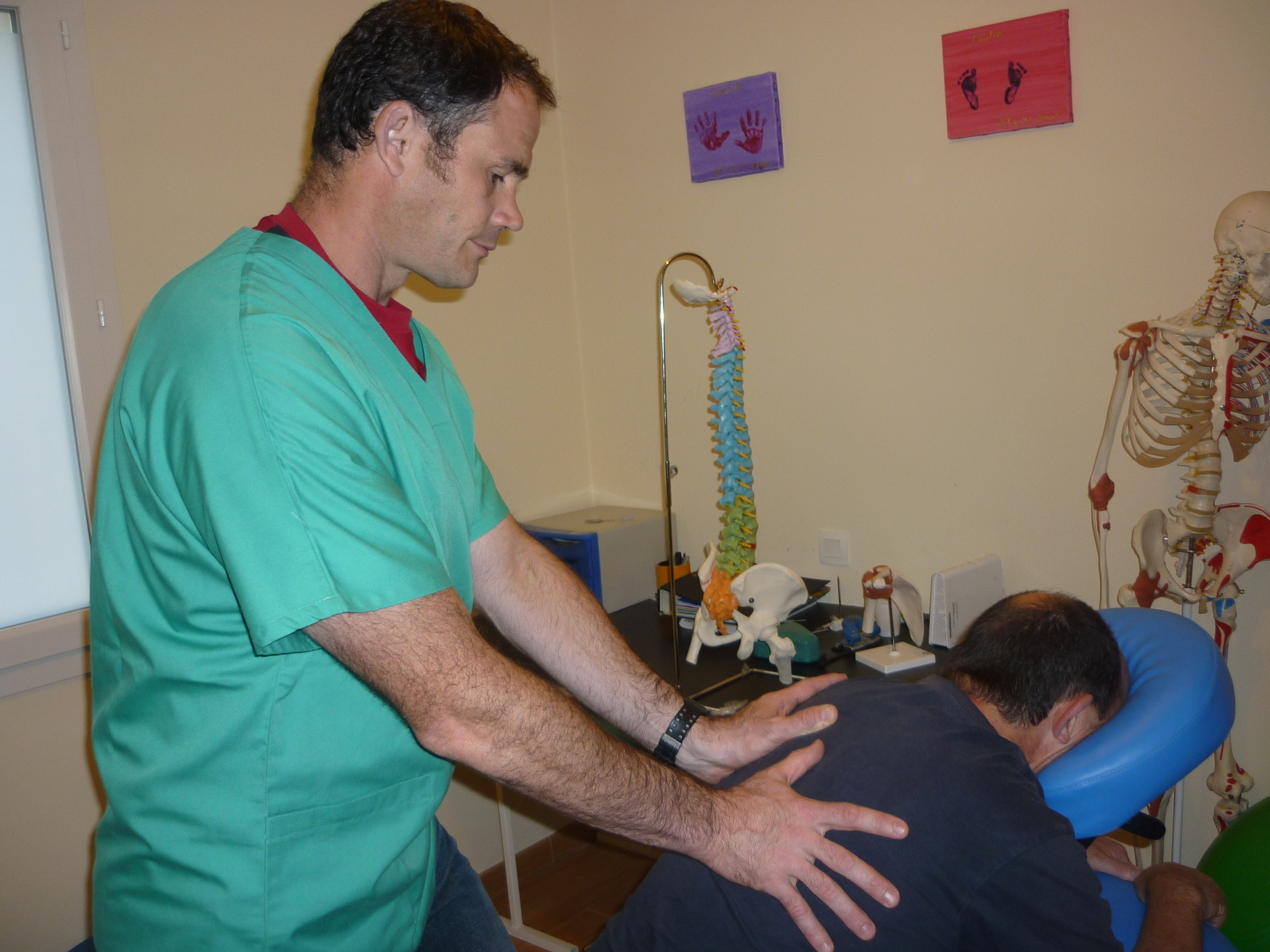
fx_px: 1211
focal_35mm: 33
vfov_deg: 42.9
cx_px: 635
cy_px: 476
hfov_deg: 55.4
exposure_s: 1/30
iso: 100
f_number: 2.8
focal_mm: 5.5
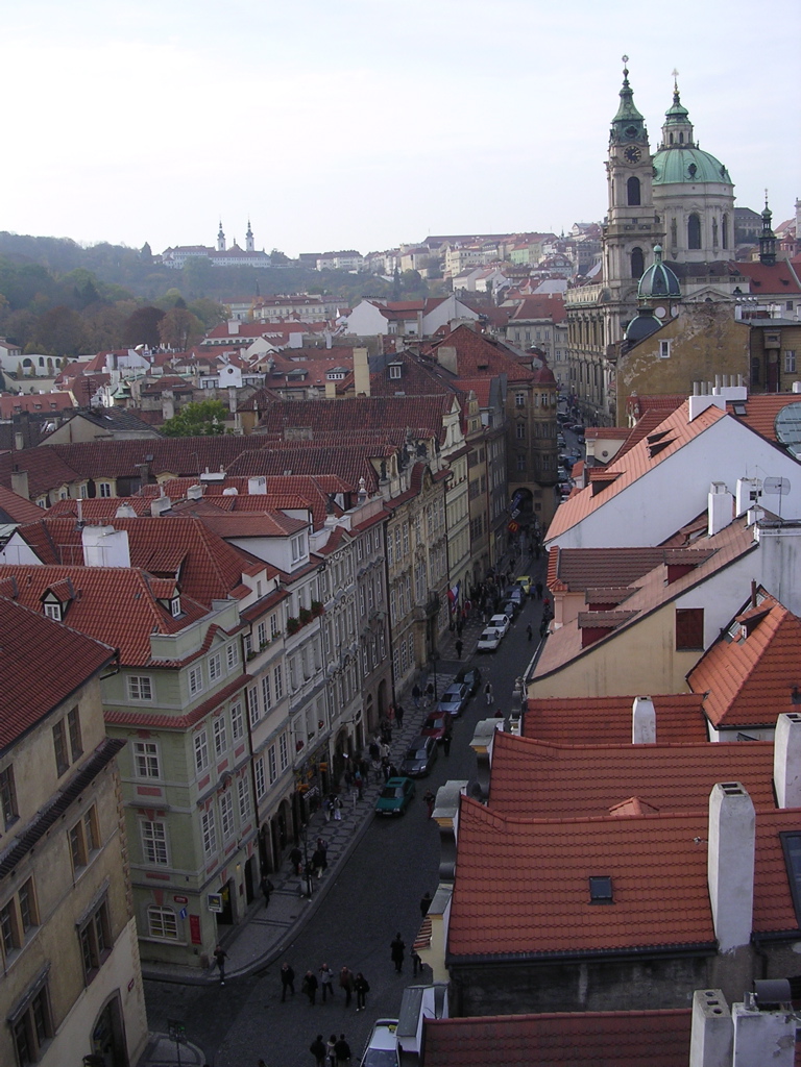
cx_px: 400
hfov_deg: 37.7
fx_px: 1172
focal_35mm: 38
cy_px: 534
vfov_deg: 49.0
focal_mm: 5.8
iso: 100
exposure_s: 1/506
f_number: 2.8
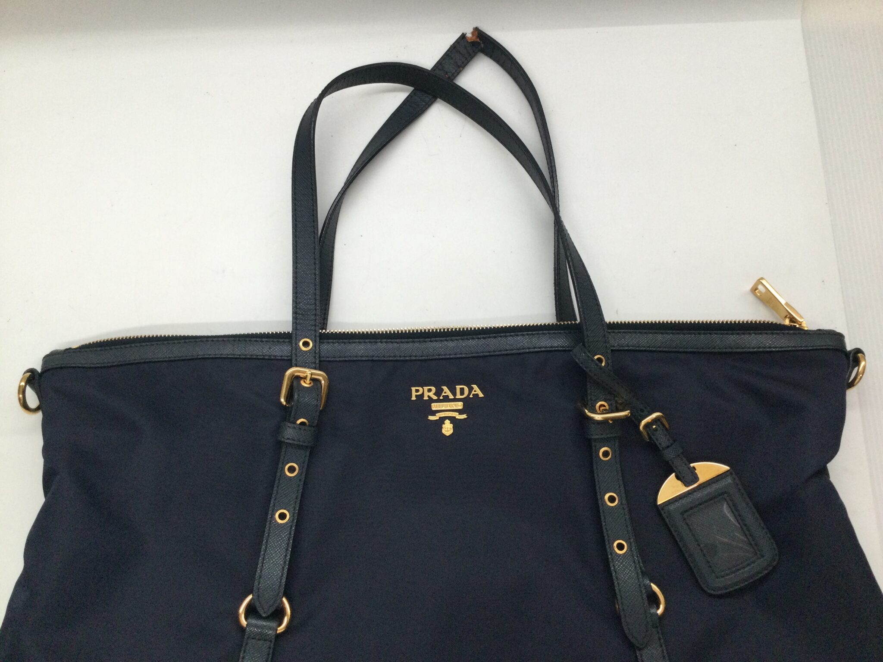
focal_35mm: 31
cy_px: 331
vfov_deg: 45.4
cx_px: 442
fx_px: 791
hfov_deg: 58.4
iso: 50
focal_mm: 3.3
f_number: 2.4
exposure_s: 1/30
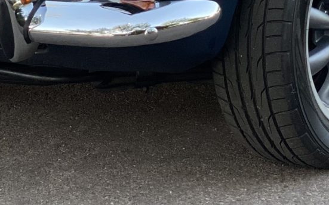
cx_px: 291
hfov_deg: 10.2
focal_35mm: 205
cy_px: -138
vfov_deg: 6.3
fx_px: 1838
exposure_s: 1/122
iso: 125
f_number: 2
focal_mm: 6
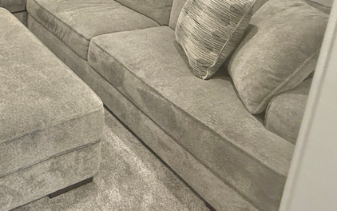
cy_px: -40
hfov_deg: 47.4
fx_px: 331
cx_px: 22
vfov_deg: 30.3
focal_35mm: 36
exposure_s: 1/60
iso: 250
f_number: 2.2
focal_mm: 2.22
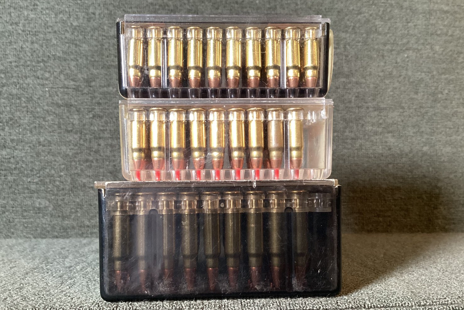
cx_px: 233
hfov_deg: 57.2
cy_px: 164
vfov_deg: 40.0
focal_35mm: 33
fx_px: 425
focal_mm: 3.3
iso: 250
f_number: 2.4
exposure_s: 1/50
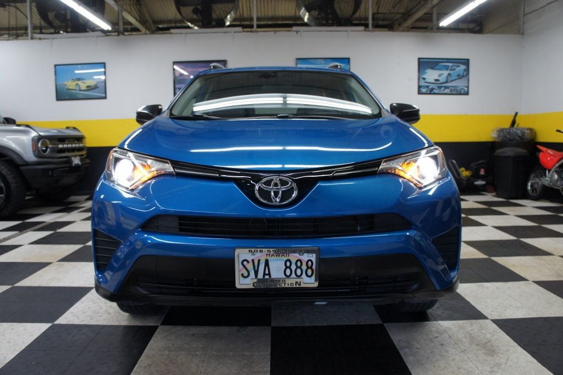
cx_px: 282
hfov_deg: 67.4
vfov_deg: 47.9
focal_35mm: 27
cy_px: 188
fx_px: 422
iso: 200
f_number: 3.5
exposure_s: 1/30
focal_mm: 18
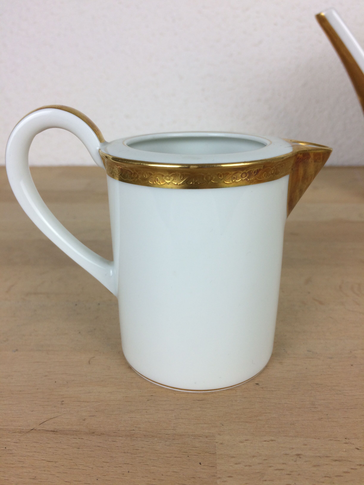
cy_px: 242
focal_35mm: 29
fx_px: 407
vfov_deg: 61.7
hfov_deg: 48.2
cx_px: 182
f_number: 2.2
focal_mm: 4.15
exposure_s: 1/100
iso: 40
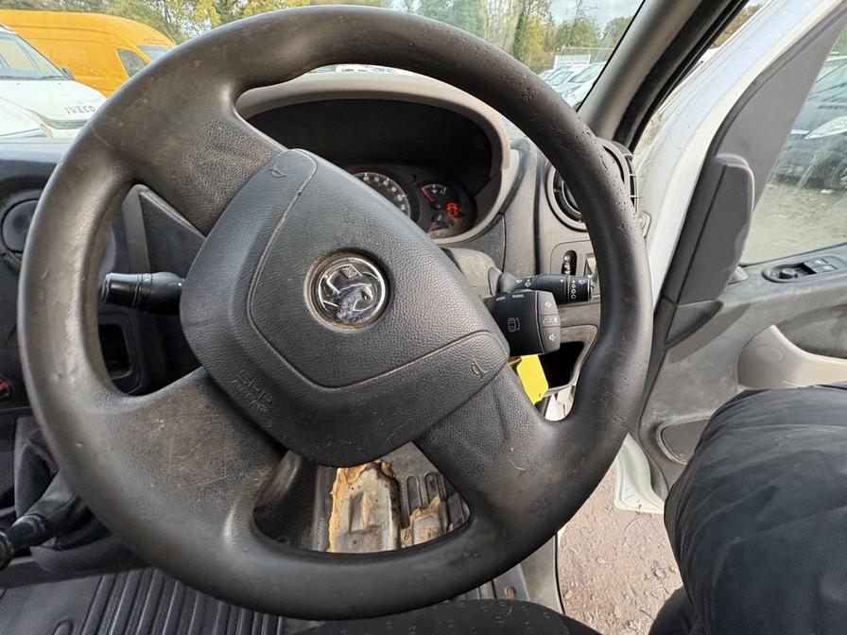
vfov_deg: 85.7
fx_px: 343
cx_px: 424
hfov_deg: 102.1
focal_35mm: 14
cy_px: 318
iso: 200
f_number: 2.2
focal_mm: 2.22
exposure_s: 1/89
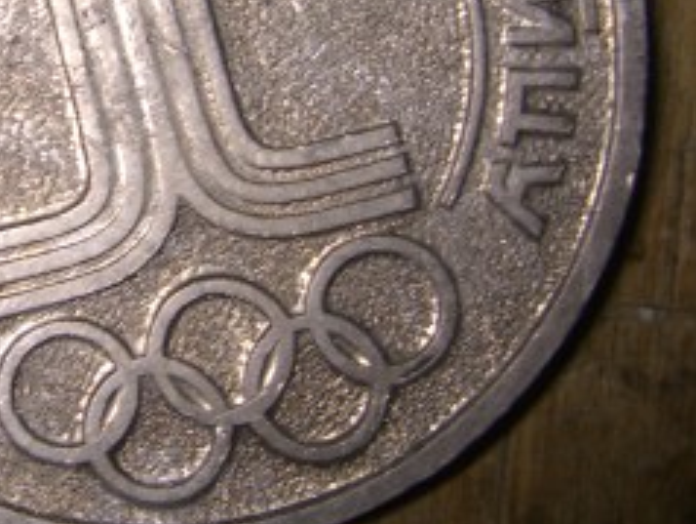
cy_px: 56
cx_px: -18
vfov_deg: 14.4
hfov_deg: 18.7
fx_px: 2053
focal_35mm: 102
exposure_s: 1/60
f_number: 2.8
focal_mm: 7.9
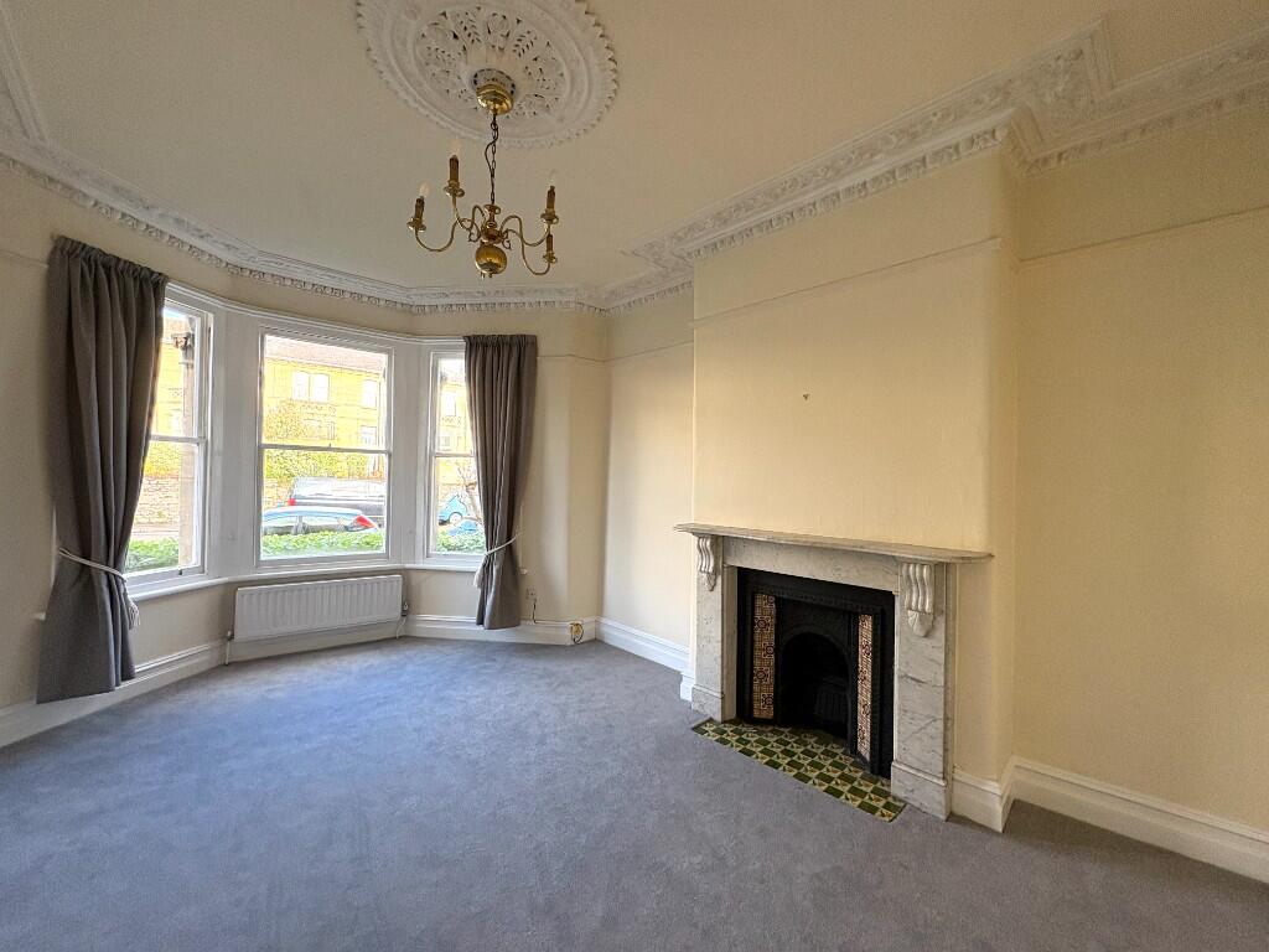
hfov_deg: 102.1
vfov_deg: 85.7
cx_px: 634
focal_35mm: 14
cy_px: 476
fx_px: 513
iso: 125
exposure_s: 1/117
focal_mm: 2.22
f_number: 2.2
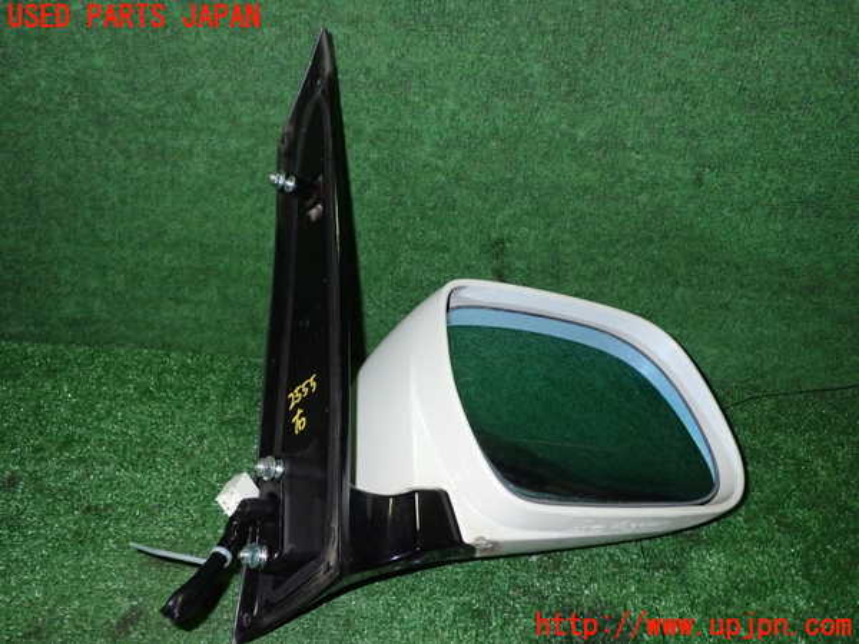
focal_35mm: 32
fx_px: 794
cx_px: 430
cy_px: 322
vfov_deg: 44.2
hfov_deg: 56.8
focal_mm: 5.79
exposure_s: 1/30
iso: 640
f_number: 7.1
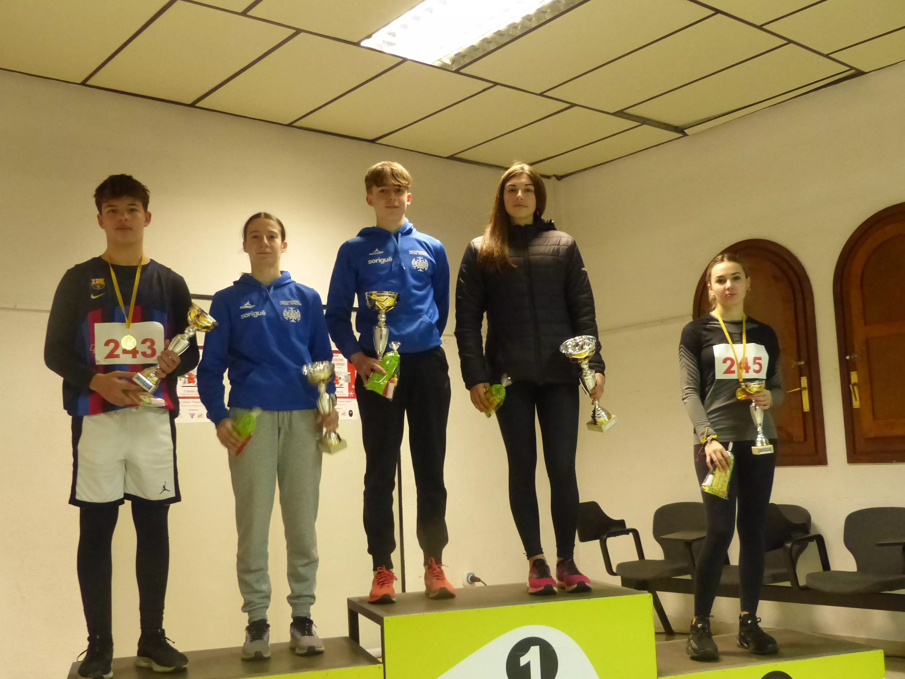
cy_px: 356
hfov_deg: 50.1
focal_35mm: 37
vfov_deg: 38.7
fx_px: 967
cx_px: 452
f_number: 2.8
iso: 800
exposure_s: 1/50
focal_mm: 6.3
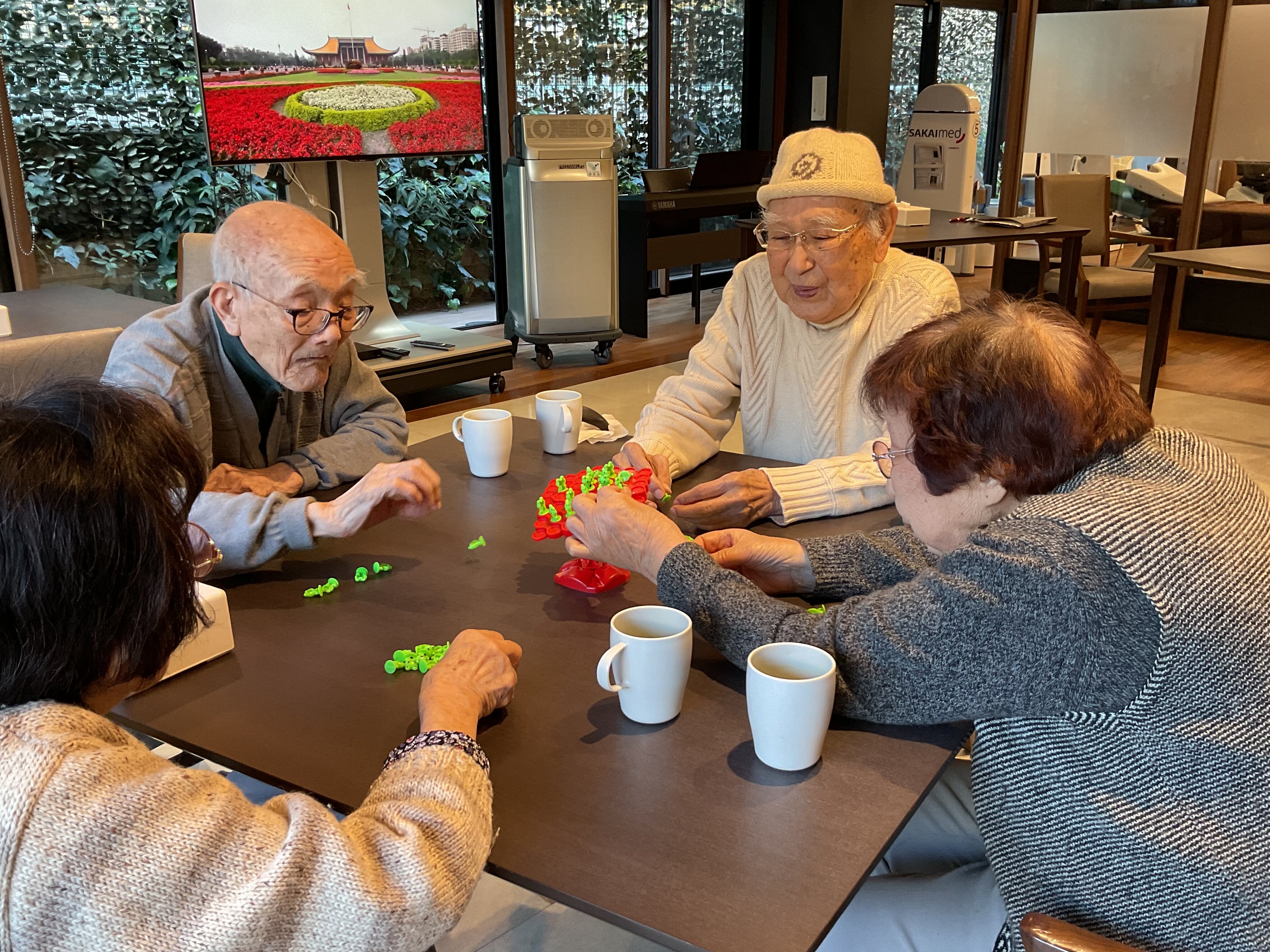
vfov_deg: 42.9
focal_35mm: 33
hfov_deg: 55.4
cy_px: 521
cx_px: 643
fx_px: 1211
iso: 80
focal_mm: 3
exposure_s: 1/60
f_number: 1.8
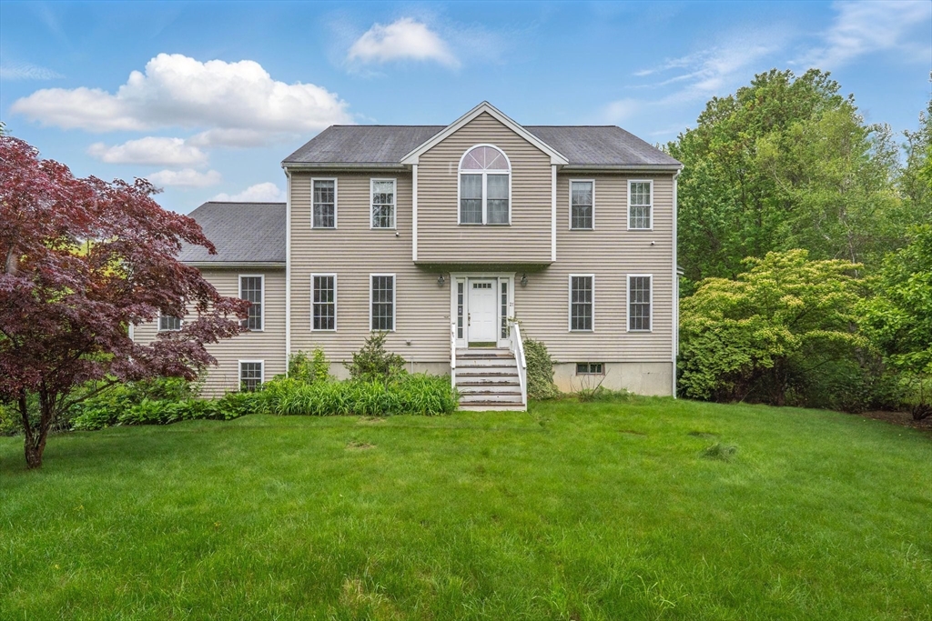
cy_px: 310
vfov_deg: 81.2
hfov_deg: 104.2
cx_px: 466
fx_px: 362
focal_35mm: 14
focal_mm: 14
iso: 800
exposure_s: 1/750
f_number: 8
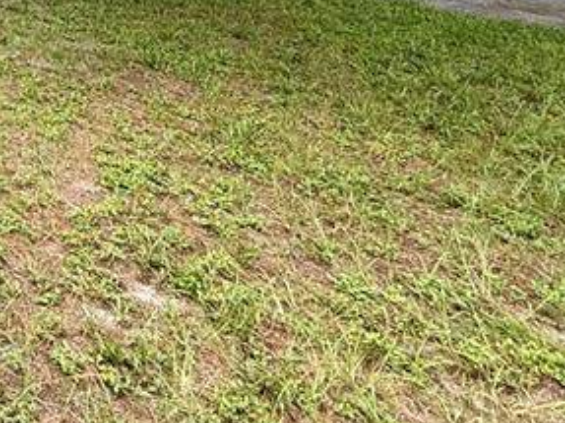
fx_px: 816
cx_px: -222
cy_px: -161
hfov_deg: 28.7
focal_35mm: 50
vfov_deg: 24.4
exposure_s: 1/353
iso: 50
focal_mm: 2.22
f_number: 2.2
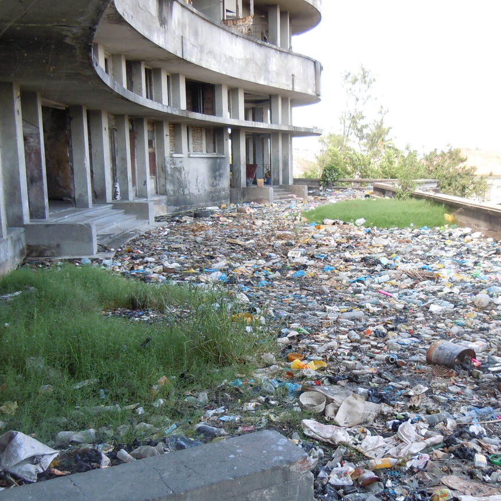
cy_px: 290
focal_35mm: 41
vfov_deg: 40.8
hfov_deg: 40.7
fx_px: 671
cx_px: 308
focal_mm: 5.4
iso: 100
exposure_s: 1/100
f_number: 3.5
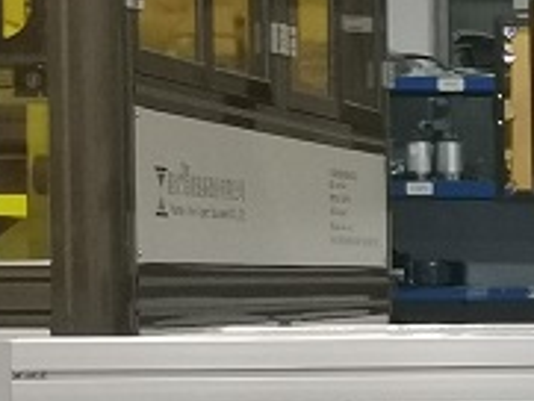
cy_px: 366
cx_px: 1395
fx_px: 3072
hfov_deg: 8.8
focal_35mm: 199
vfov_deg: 7.5
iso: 250
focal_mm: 4.75
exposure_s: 1/50
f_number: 1.8
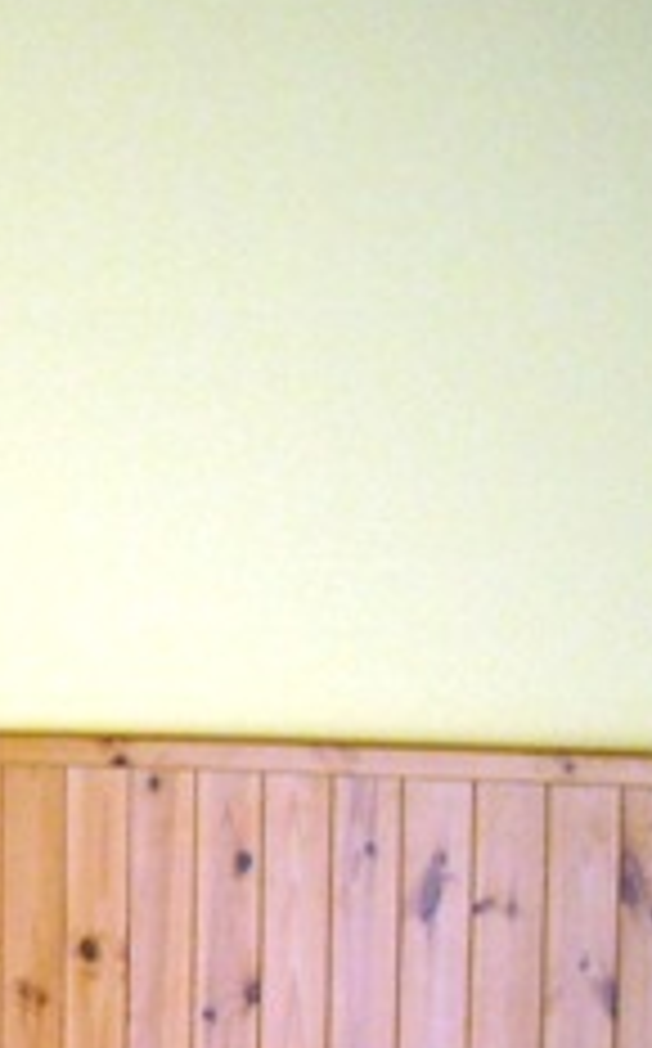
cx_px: -364
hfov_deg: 12.1
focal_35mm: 102
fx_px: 2909
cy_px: 945
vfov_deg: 20.0
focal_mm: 5.7
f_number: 2.8
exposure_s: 1/42
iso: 400
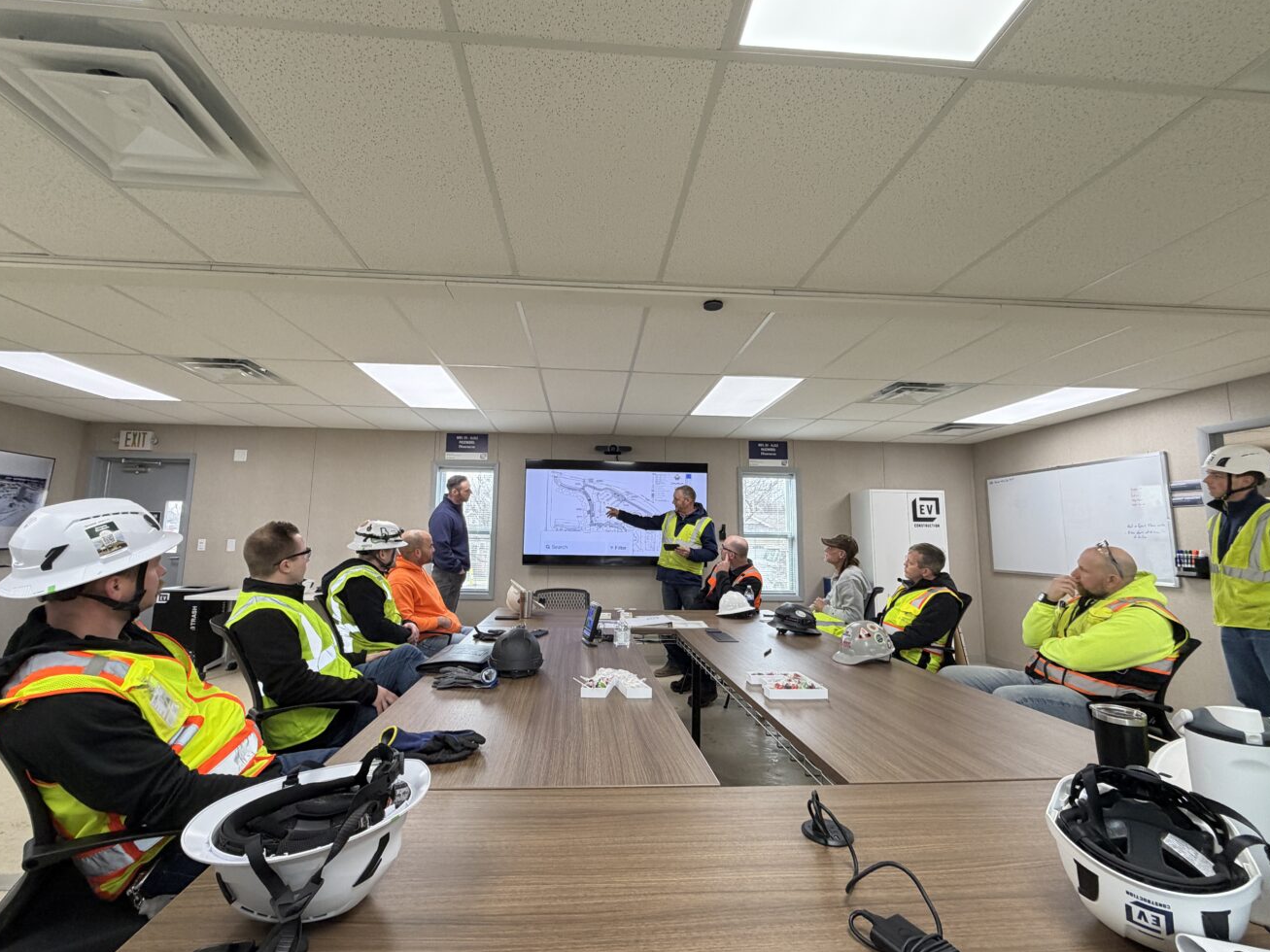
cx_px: 625
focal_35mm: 15
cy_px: 469
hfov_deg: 98.2
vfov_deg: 81.7
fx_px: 550
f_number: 2.2
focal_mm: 2.22
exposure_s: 1/120
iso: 125
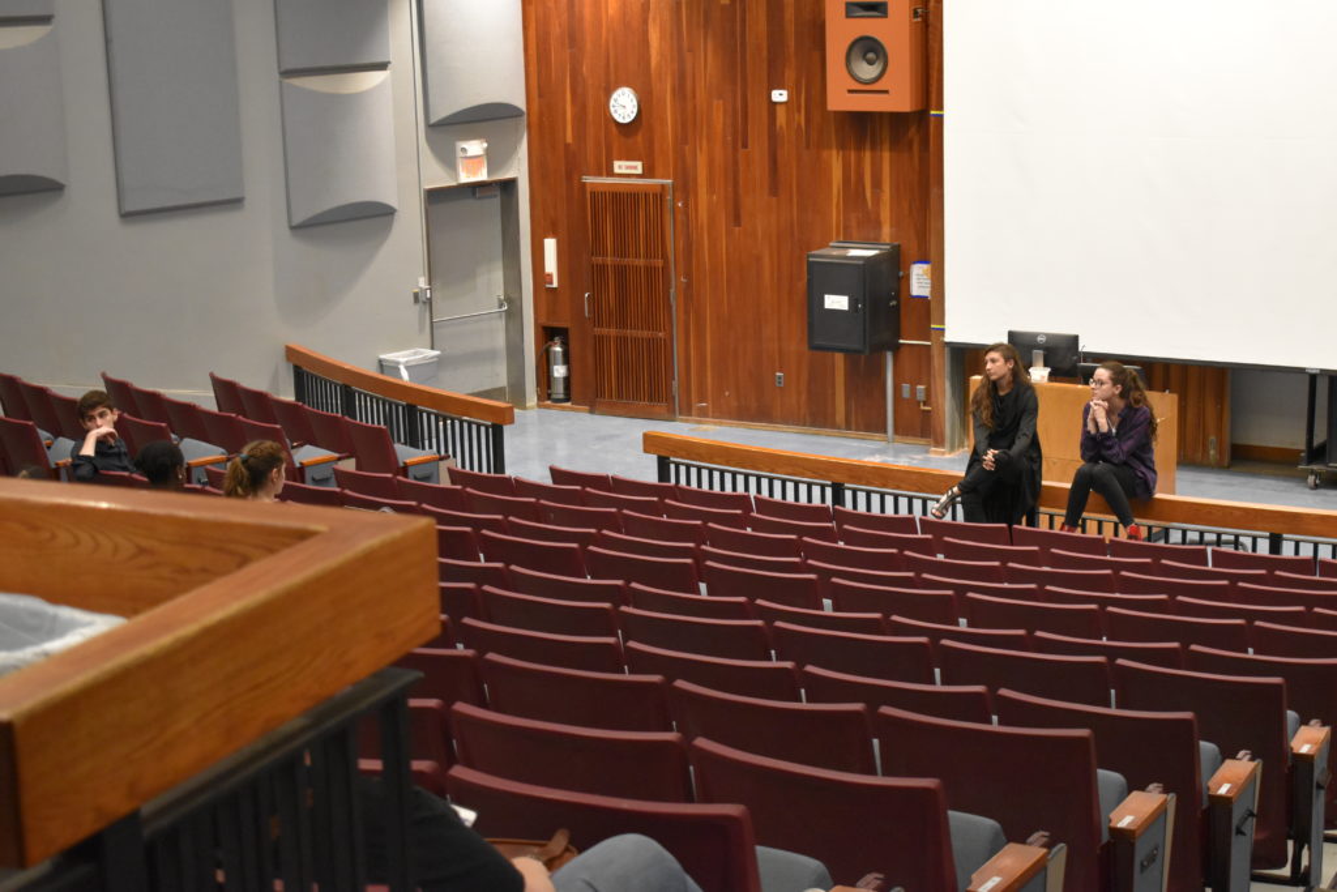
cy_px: 446
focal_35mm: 63
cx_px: 668
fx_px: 2340
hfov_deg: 31.9
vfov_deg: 21.6
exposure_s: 1/60
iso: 2800
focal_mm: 42
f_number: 5
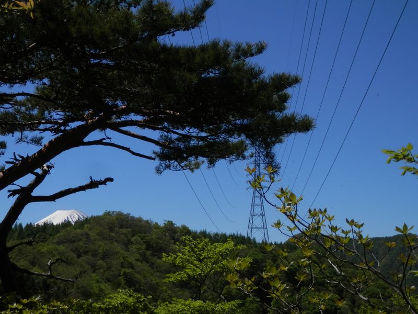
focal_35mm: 54
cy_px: 157
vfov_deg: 27.0
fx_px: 652
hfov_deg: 35.5
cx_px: 209
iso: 80
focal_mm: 9.8
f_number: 11.6
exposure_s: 1/160
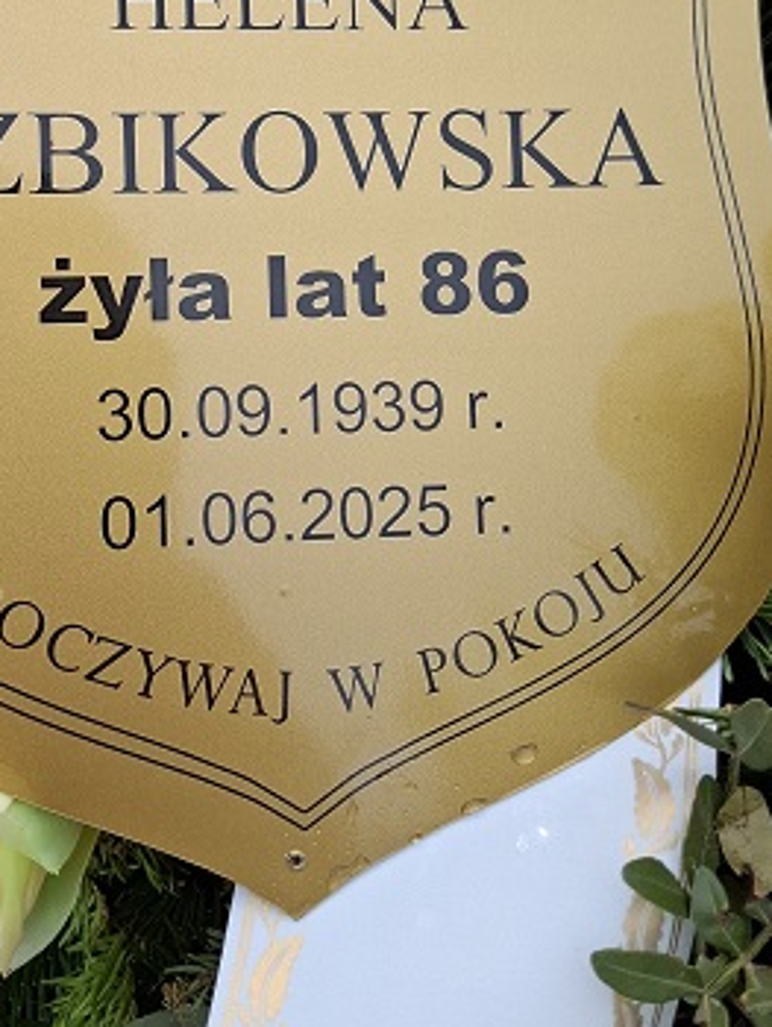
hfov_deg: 34.3
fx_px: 1247
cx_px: 305
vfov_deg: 43.7
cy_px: 290
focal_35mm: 42
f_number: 1.8
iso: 50
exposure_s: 1/714
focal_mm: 5.54
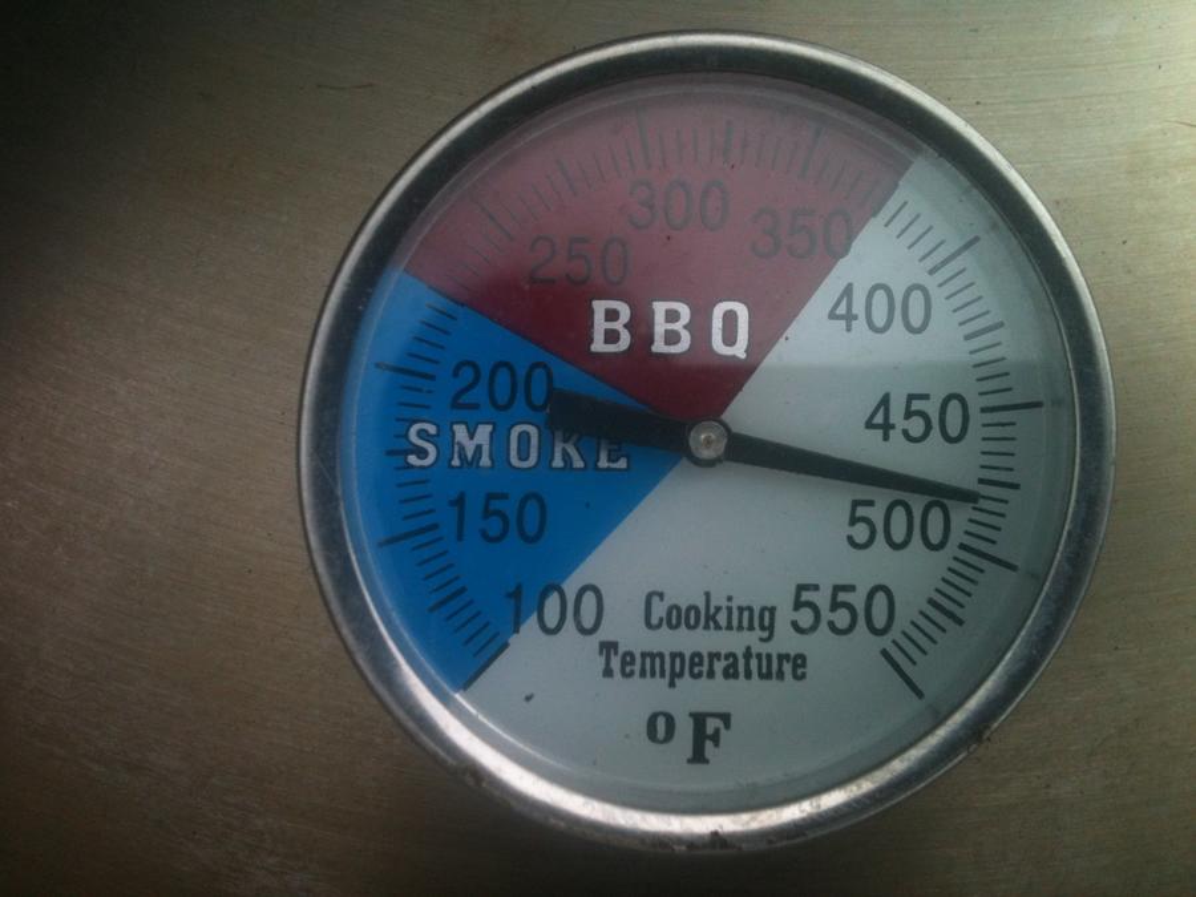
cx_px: 598
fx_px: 1209
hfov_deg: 52.6
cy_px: 448
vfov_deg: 40.7
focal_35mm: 35
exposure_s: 1/839
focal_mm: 3.85
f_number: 2.8
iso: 64
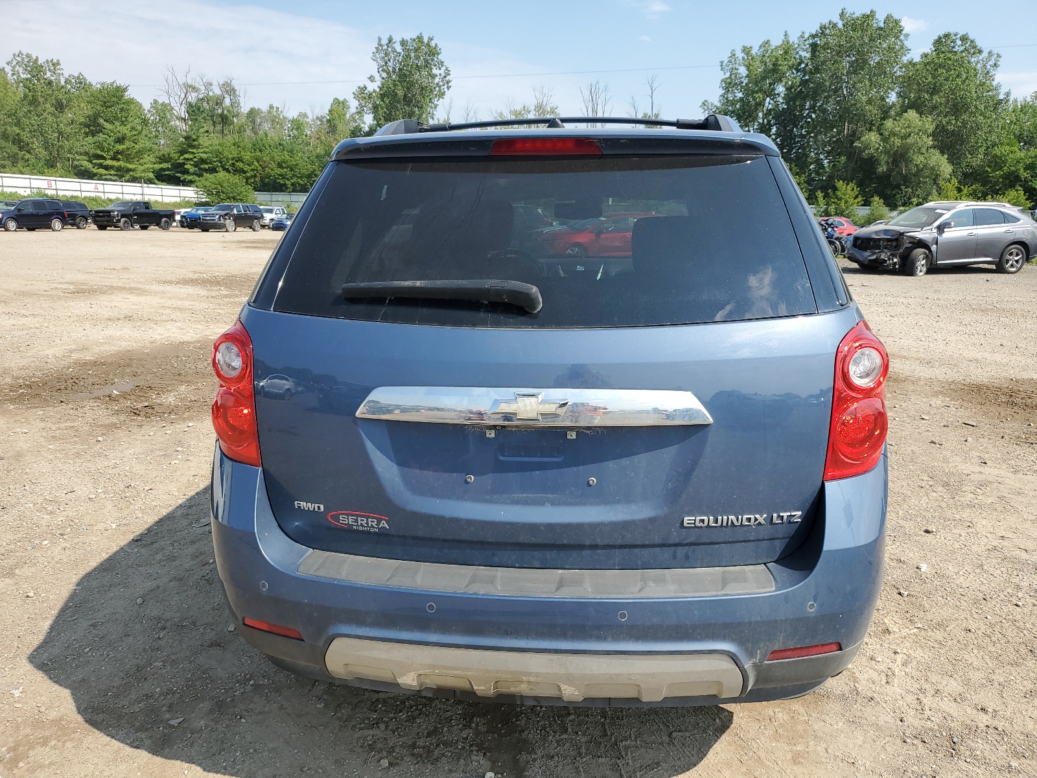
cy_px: 389
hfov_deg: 67.3
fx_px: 779
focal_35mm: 26
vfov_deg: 53.1
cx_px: 518
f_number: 1.5
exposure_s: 1/2000
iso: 50
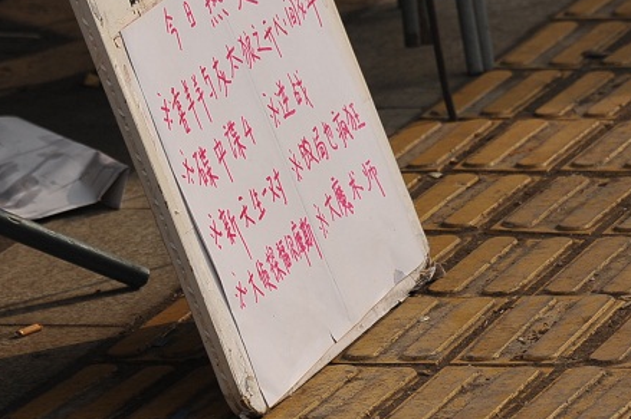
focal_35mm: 346
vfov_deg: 4.0
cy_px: 256
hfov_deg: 6.0
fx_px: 6060
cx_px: 349
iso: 200
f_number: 8
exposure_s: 1/250
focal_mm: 170
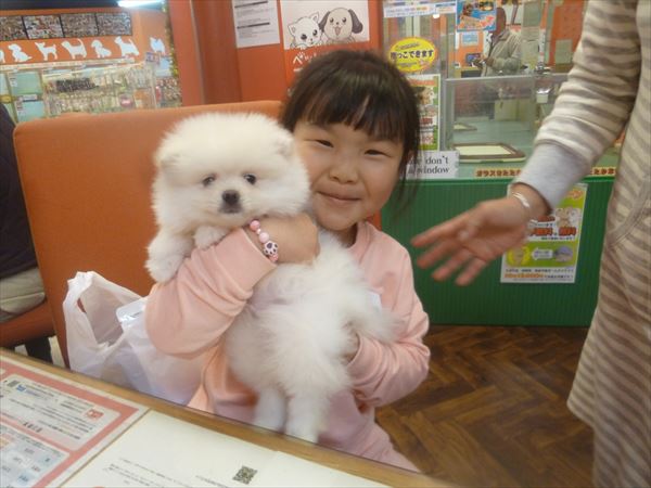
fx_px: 451
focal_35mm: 24
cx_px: 326
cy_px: 244
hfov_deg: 71.6
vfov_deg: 56.8
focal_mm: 4.3
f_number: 2.5
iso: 250
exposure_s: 1/60
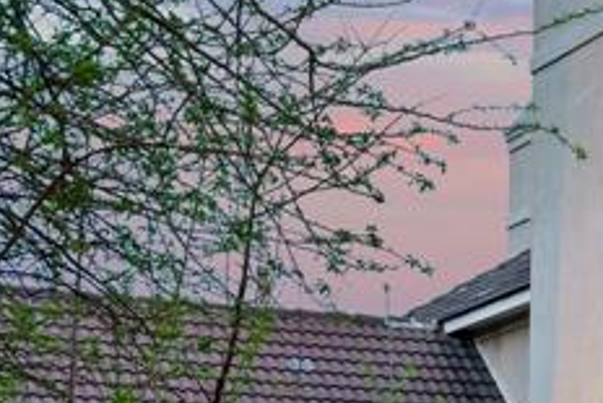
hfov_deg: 9.9
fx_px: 3199
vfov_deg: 7.1
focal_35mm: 191
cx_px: 1279
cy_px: 599
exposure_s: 1/25
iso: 800
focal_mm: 43.2
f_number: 4
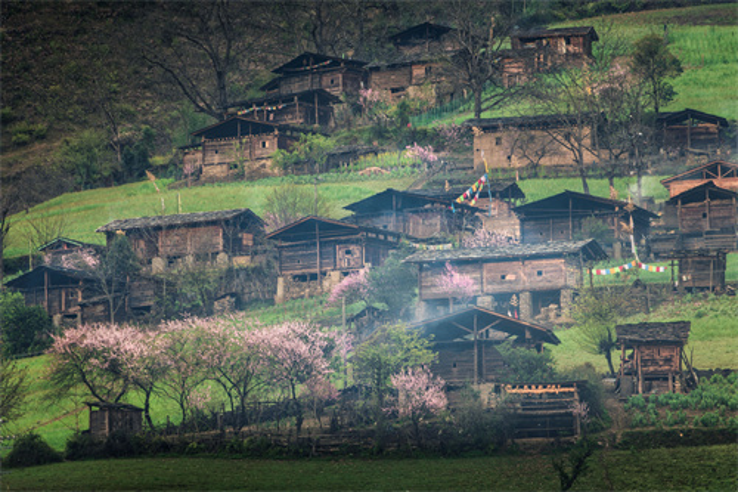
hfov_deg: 8.2
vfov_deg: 5.5
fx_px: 5123
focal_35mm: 250
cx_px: 369
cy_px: 246
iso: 200
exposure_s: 1/5
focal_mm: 250
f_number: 11
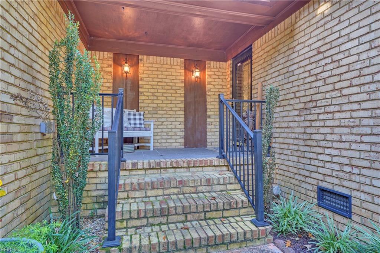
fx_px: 211
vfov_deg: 61.9
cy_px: 126
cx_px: 190
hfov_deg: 84.0
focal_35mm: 20
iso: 500
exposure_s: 1/3
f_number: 9
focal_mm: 20
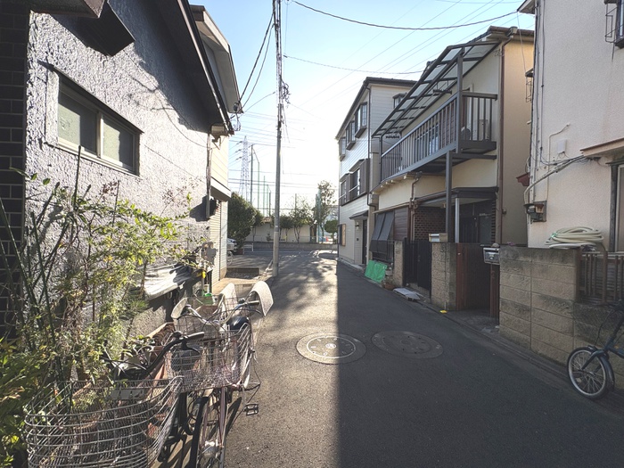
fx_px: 252
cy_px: 234
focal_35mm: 14
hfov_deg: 102.1
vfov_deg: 85.7
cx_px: 312
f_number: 2.2
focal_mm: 2.22
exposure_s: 1/2342
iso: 64
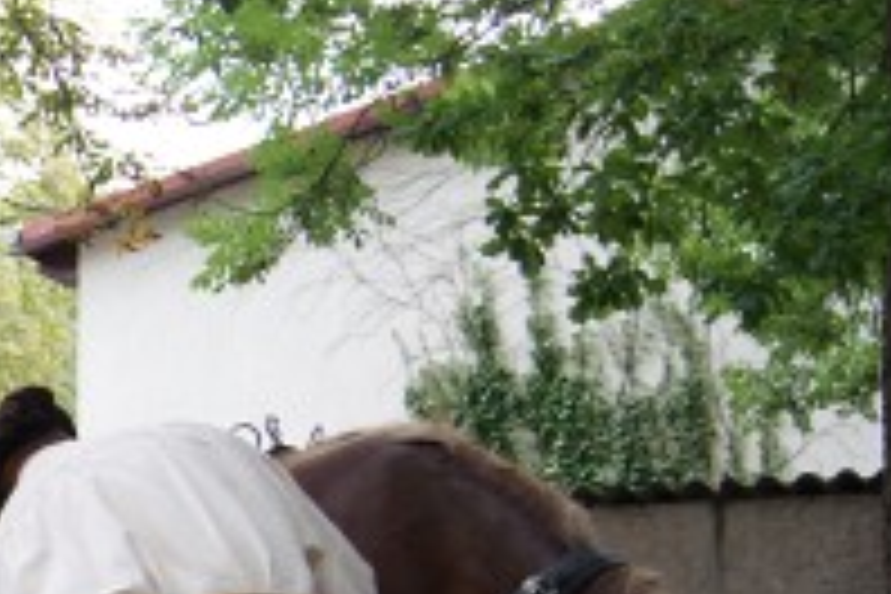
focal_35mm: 126
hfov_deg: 15.0
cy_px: 738
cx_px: -482
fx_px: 3118
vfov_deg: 10.7
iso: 160
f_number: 4.5
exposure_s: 1/50
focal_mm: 26
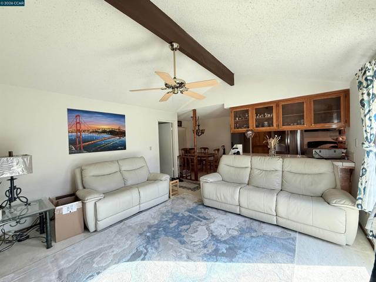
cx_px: 188
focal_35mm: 14
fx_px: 152
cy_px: 141
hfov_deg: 102.1
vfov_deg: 85.7
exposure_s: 1/99
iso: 250
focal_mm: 2.22
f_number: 2.2
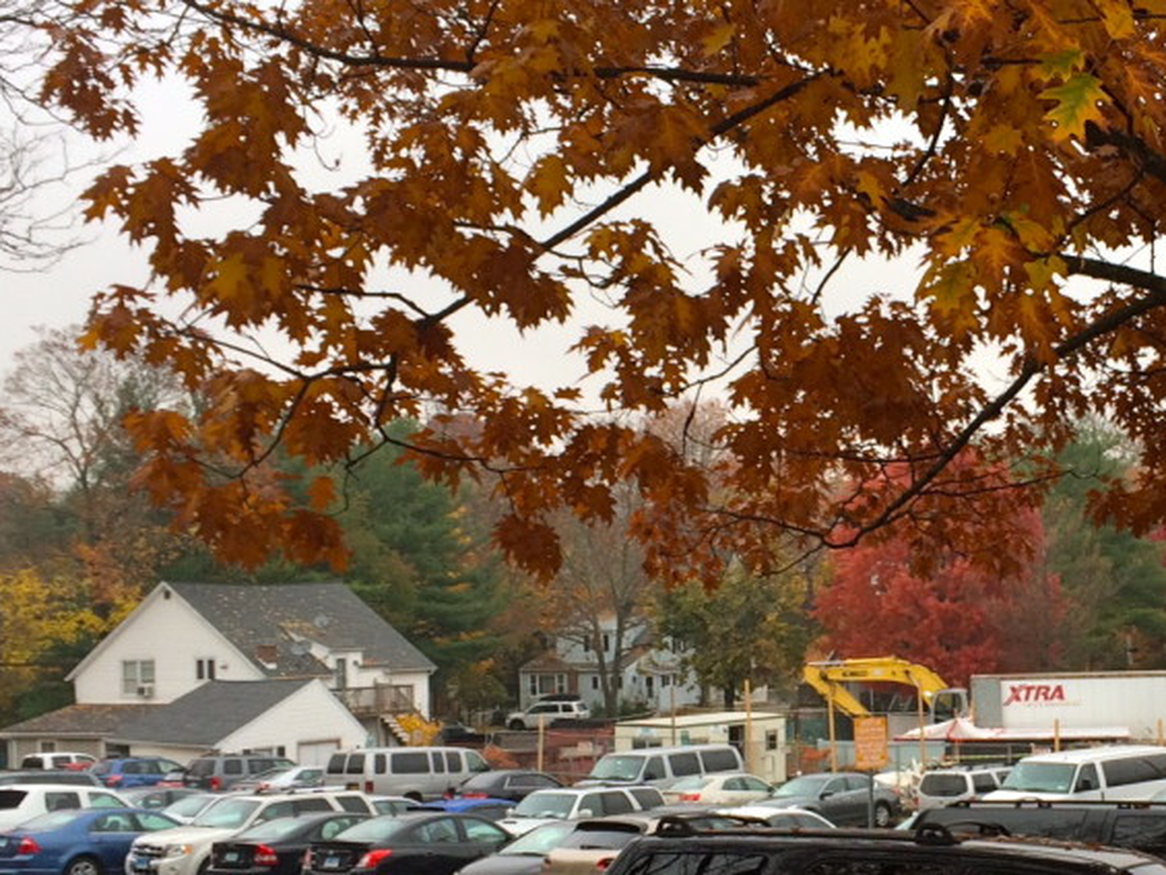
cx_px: 939
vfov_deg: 24.3
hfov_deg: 31.3
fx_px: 2021
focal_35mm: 60
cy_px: 576
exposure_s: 1/155
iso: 32
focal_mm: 4.15
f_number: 2.2
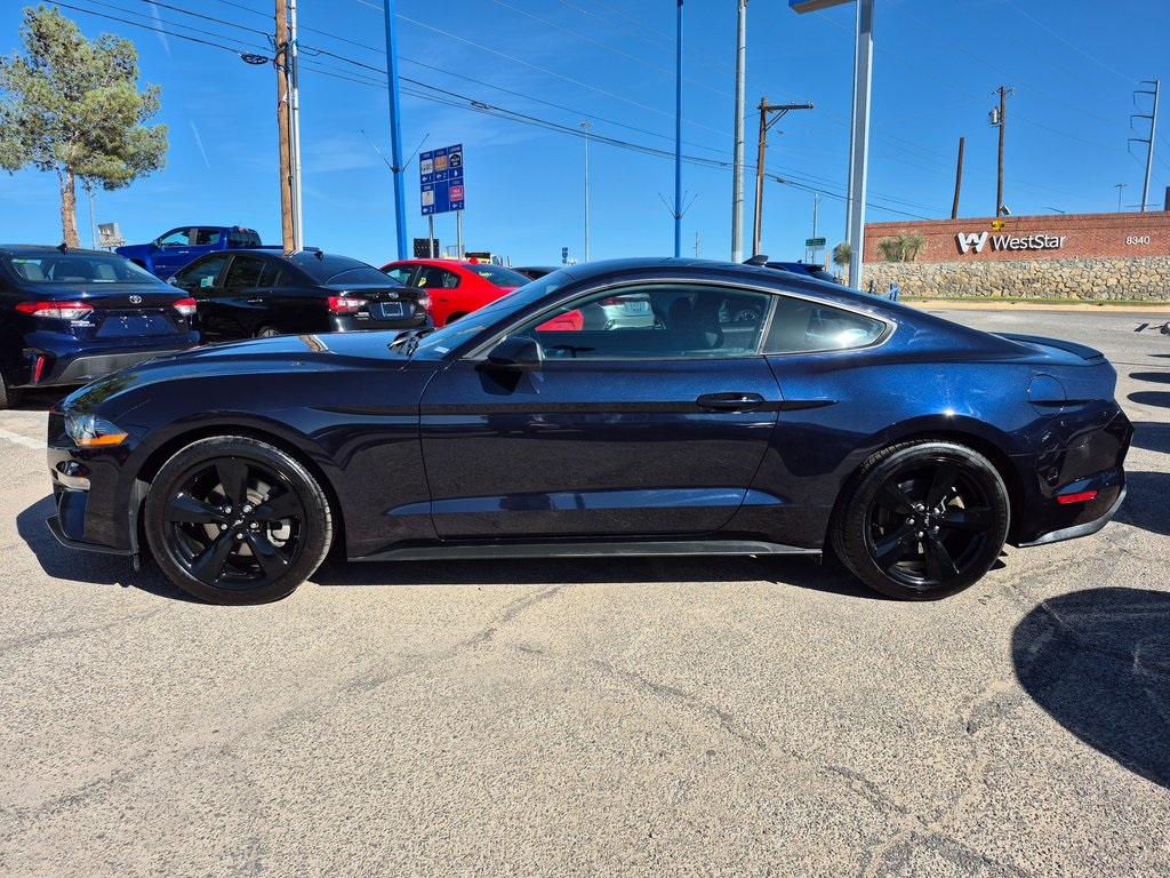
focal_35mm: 23
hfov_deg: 73.9
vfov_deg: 58.9
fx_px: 777
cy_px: 439
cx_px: 585
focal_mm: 5.4
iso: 25
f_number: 1.8
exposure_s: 1/1452
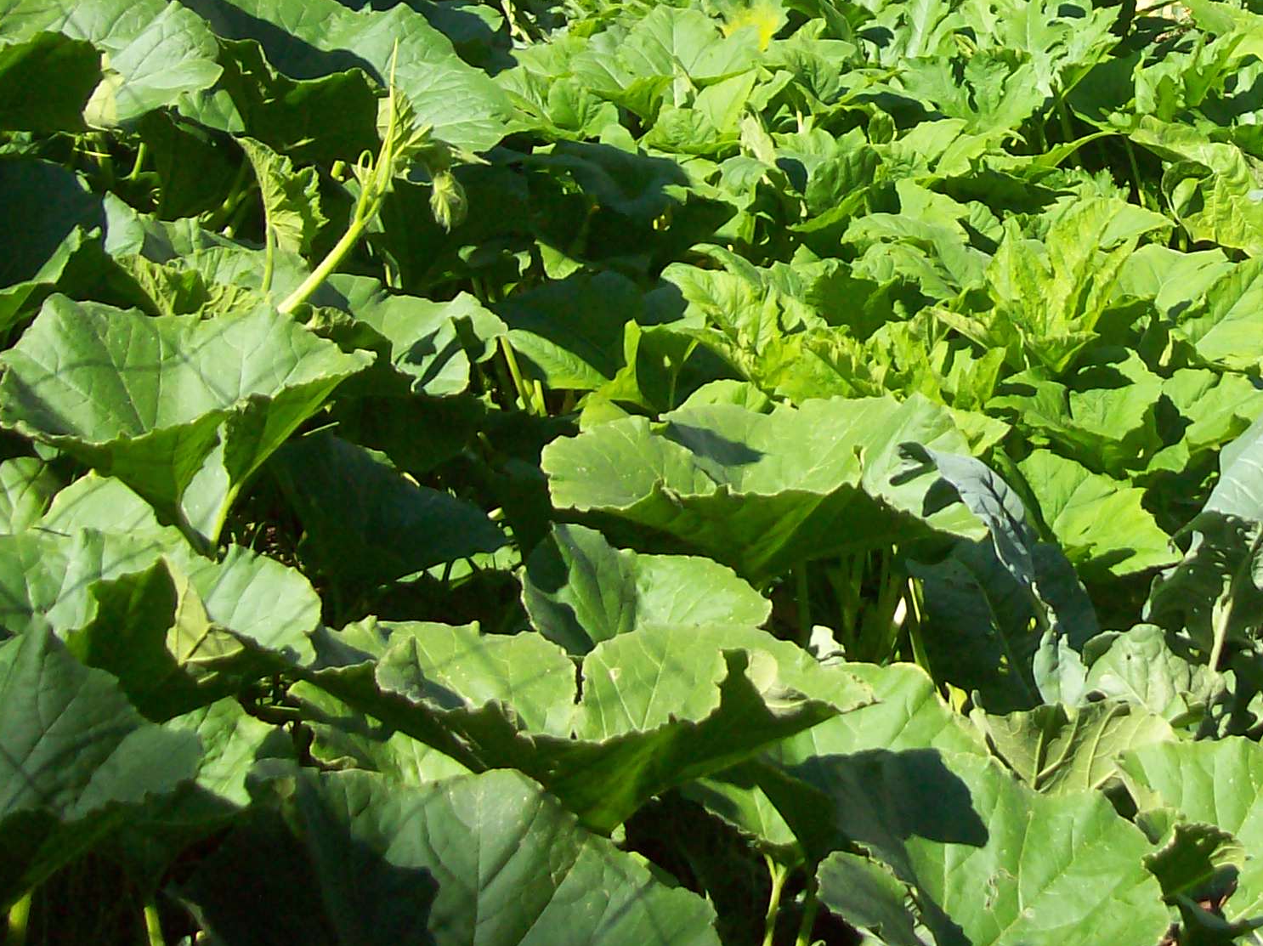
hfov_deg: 27.4
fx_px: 2516
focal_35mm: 69
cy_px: 109
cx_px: 1068
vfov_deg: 20.9
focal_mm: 6
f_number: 2.7
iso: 80
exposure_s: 1/806
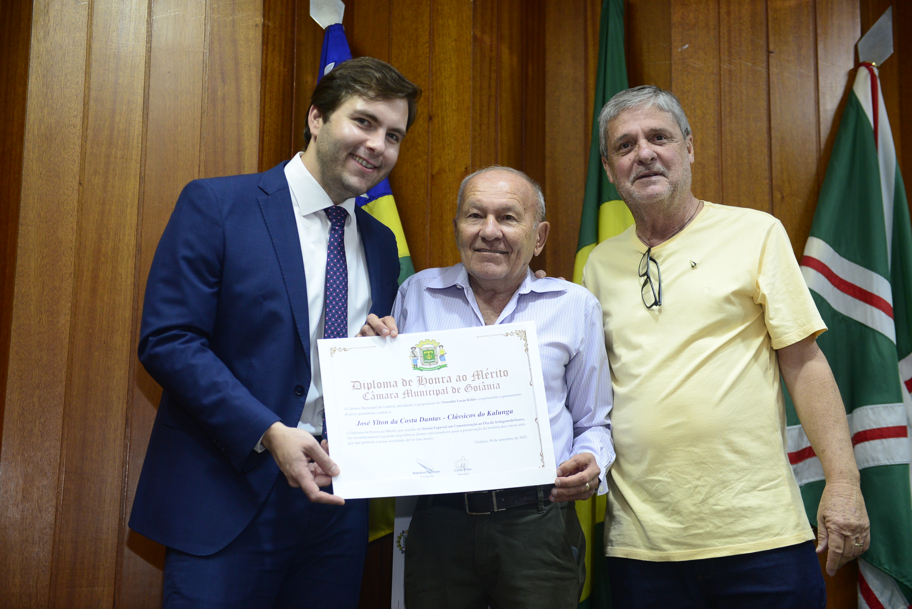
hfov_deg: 38.2
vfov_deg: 26.0
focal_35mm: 52
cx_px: 456
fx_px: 1318
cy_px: 304
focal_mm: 52
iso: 2000
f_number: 3.2
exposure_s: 1/125
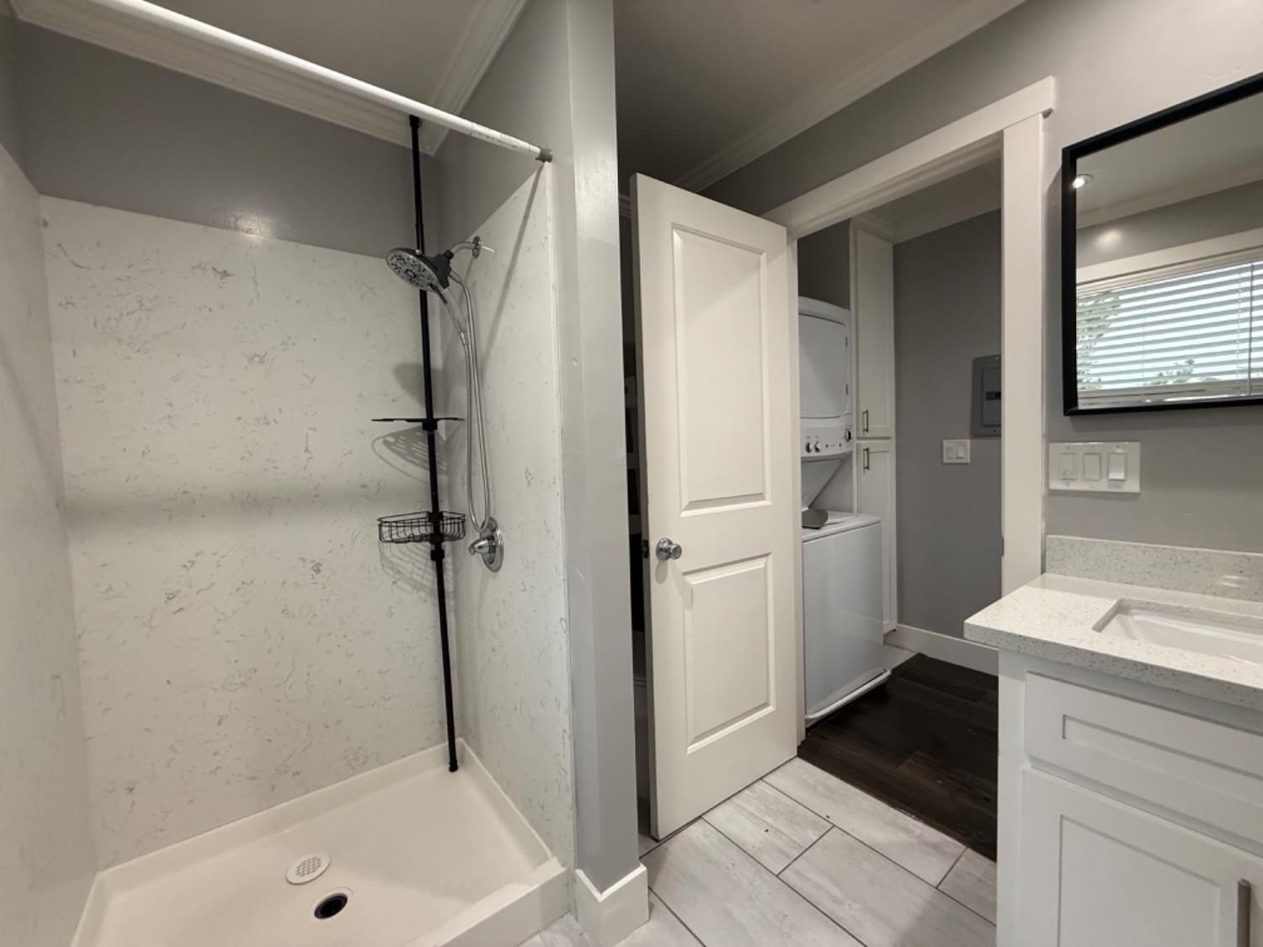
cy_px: 474
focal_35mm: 14
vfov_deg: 85.7
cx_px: 632
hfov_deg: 102.1
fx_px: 511
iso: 250
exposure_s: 1/120
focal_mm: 2.22
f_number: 2.2
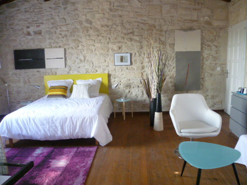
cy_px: 92
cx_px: 124
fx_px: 200
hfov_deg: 63.4
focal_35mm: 28
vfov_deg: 49.7
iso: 320
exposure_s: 1/30
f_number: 2.8
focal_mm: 5
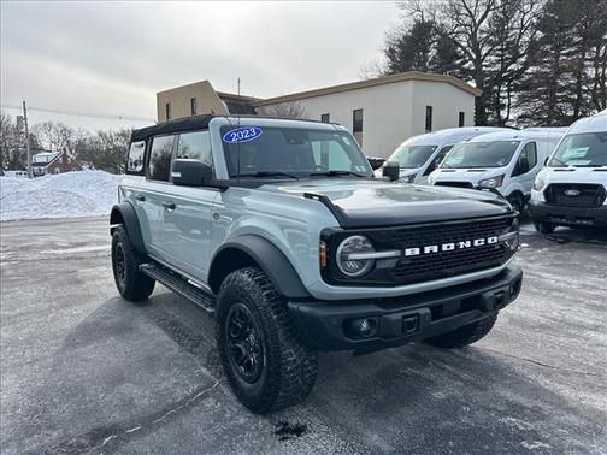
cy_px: 228
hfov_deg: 67.3
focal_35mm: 26
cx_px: 304
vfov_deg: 53.1
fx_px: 456
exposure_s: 1/2841
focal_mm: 5.7
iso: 50
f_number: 1.5
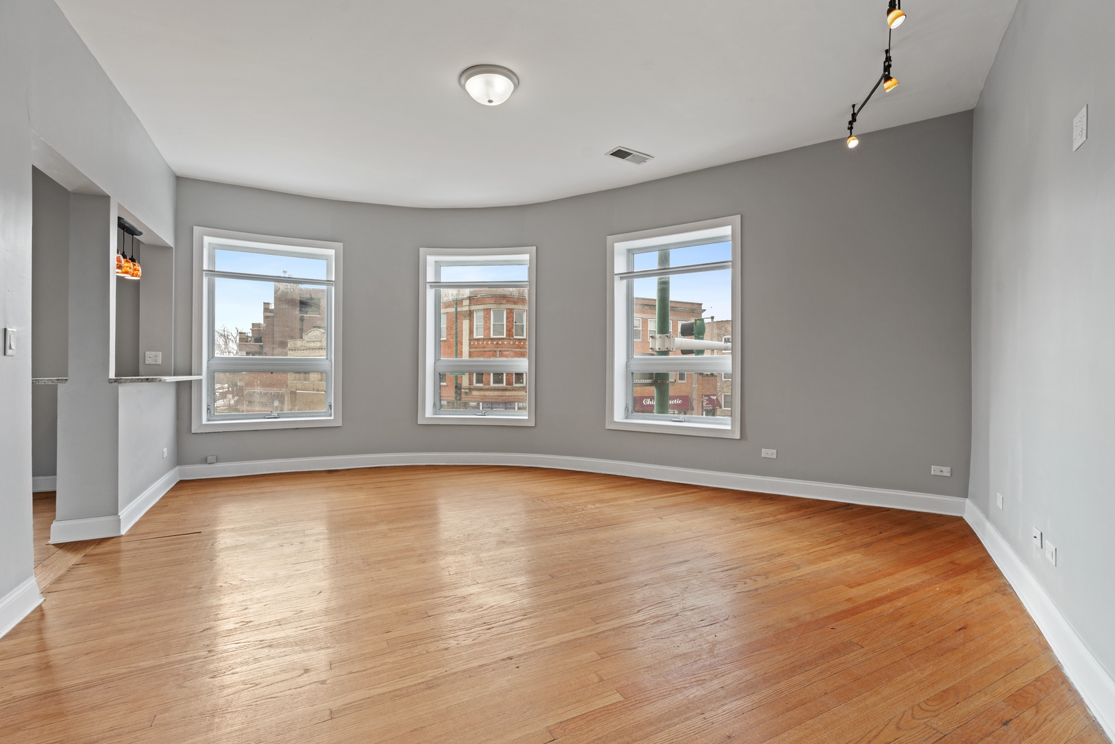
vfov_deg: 73.8
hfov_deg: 96.7
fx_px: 496
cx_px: 558
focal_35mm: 16
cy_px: 372
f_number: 8
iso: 320
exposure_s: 1/13
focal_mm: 16
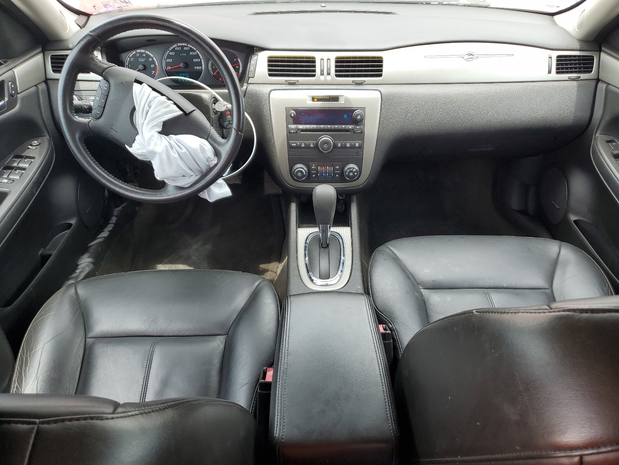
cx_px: 310
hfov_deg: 67.3
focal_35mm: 26
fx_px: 465
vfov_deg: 53.1
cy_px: 232
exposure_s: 1/263
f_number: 1.5
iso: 50
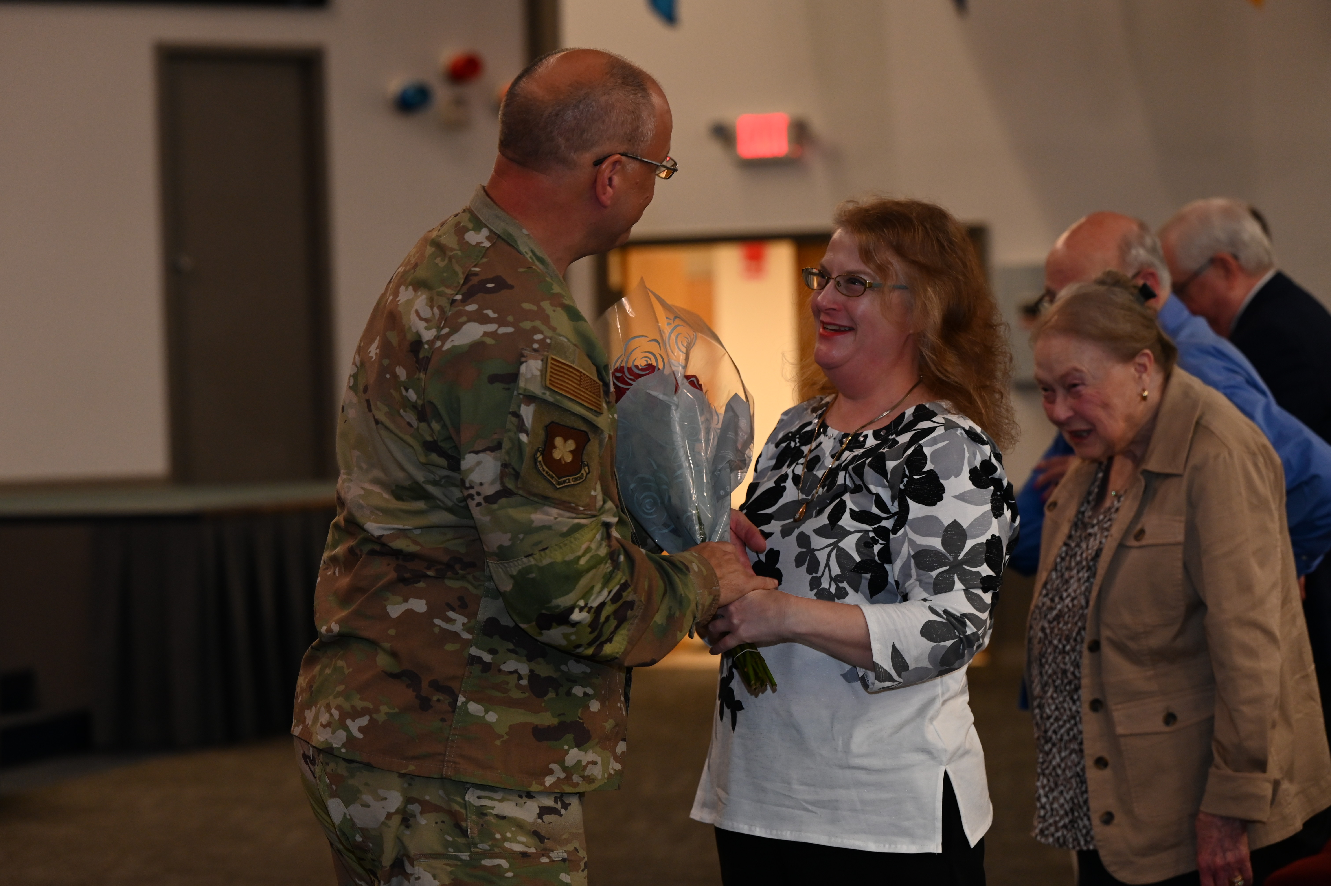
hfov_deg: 20.0
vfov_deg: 13.4
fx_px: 3769
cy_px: 443
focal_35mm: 102
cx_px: 666
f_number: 4
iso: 1600
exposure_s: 1/60
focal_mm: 102
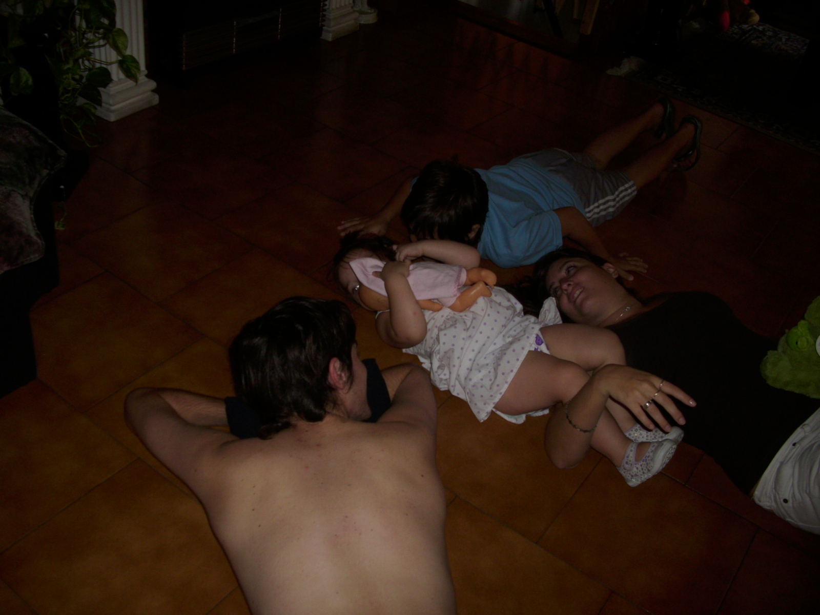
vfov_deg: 45.4
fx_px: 734
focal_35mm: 31
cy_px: 308
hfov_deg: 58.4
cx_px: 410
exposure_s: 1/30
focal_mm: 6.2
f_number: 2.8
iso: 50
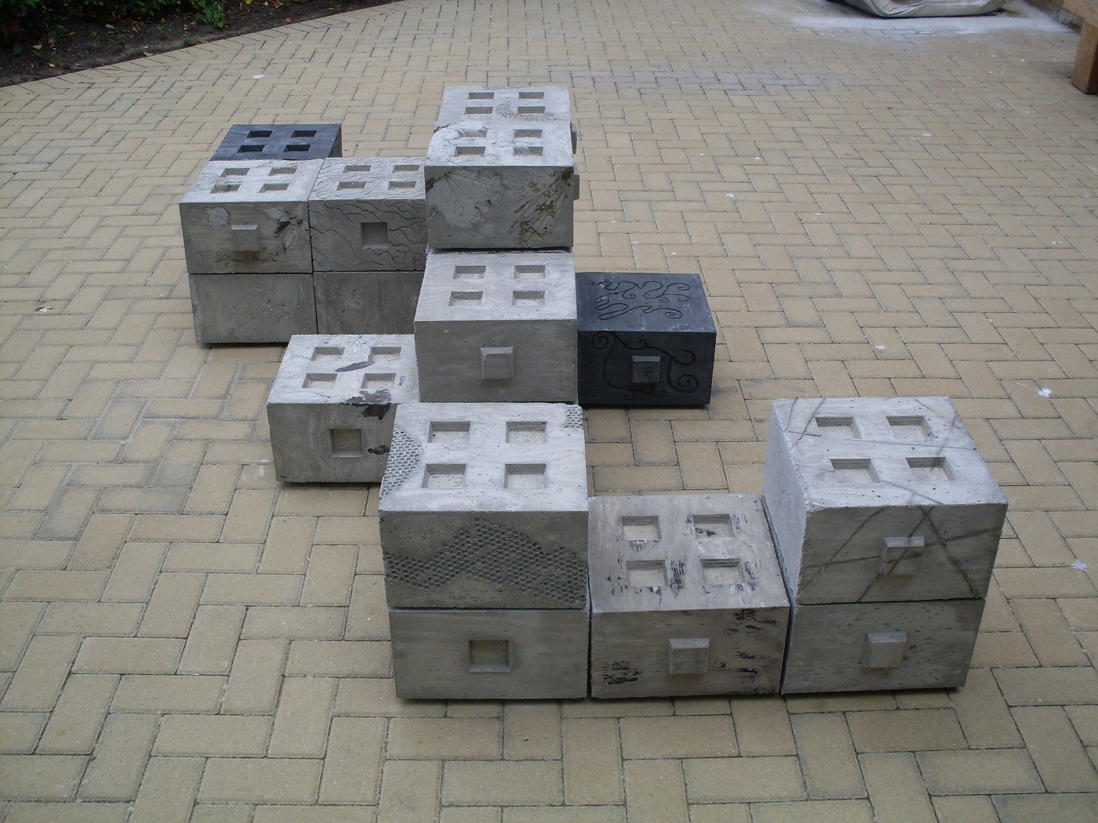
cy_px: 412
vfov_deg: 37.7
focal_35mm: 38
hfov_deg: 49.0
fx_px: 1205
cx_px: 549
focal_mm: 6.3
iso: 80
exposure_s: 1/125
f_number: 8.4
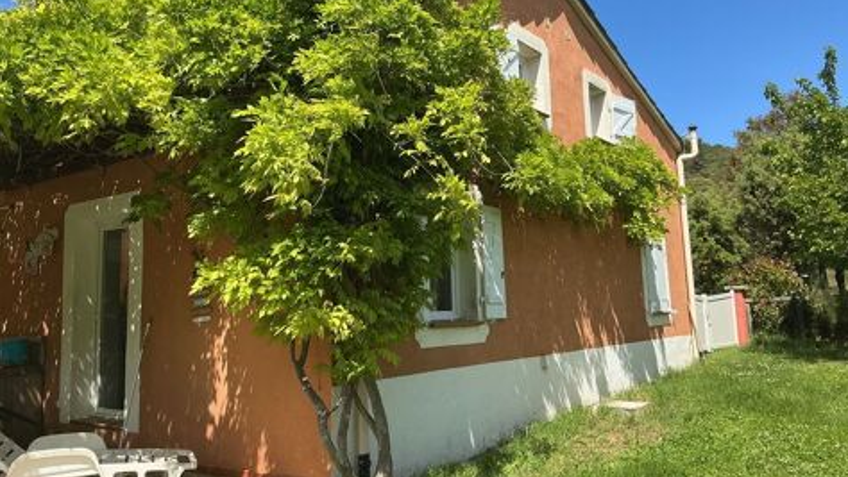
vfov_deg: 36.6
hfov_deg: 61.0
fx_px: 720
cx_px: 428
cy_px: 200
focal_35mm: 32
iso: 25
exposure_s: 1/1168
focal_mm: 3
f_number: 1.8
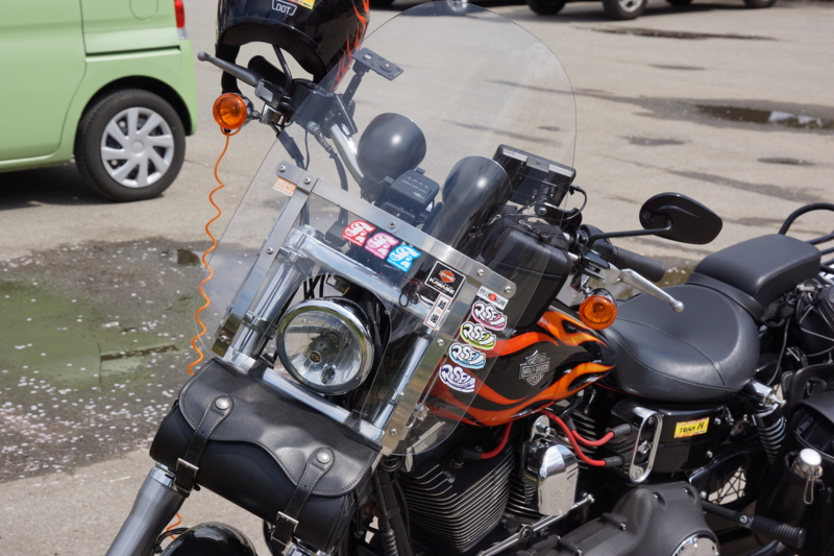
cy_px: 278
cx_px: 417
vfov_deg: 20.3
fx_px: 1552
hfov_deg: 30.1
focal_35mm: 67
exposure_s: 1/250
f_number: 9
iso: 100
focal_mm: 45
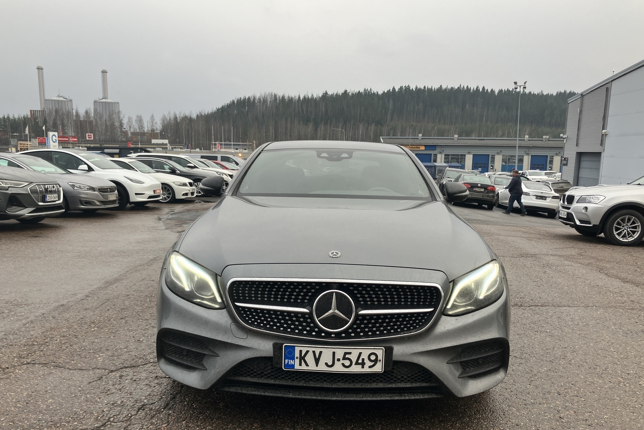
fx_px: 537
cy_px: 242
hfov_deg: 61.9
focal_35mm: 30
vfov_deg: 43.5
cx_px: 318
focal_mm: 3.99
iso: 25
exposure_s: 1/139
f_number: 1.8
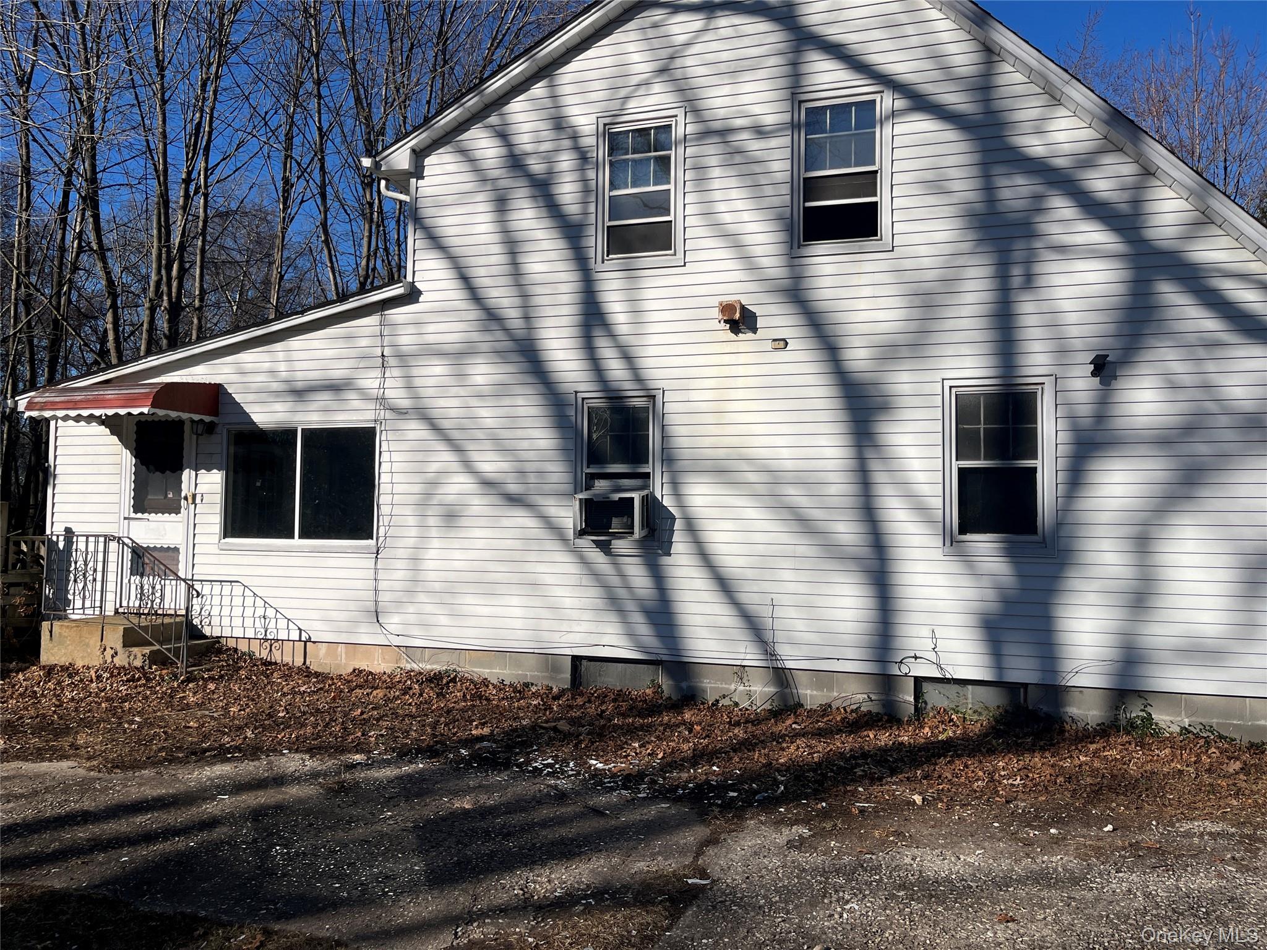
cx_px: 634
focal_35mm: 26
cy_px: 475
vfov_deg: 53.1
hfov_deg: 67.3
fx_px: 952
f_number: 1.6
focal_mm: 5.1
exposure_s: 1/7353
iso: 50
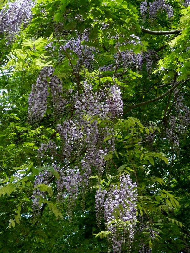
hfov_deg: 24.4
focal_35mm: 60
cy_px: 126
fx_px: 439
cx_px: 95
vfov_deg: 32.2
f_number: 4.2
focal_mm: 10.8
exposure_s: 1/100
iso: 80
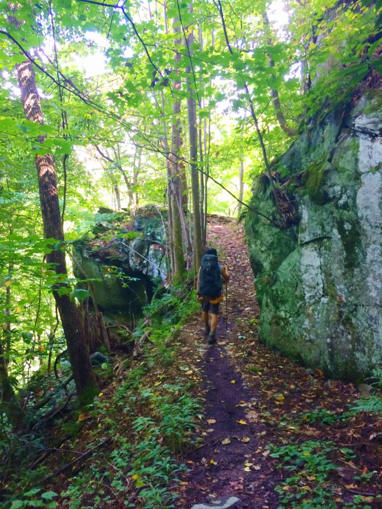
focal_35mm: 30
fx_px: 441
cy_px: 254
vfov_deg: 60.0
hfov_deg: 46.8
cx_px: 191
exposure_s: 1/30
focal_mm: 4.12
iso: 80
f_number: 2.2
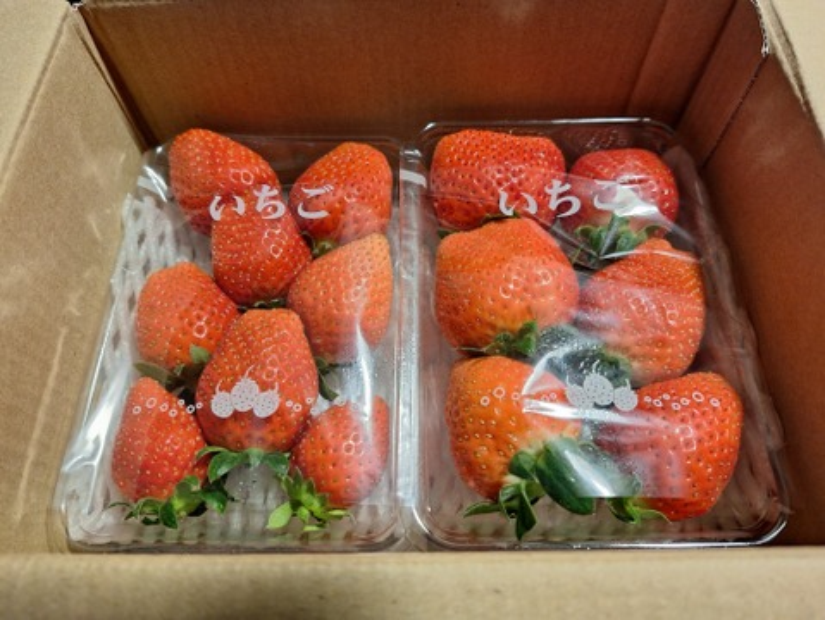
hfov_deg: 73.9
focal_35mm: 23
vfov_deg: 58.9
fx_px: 549
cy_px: 310
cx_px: 412
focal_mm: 5.54
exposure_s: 1/50
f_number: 1.8
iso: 200
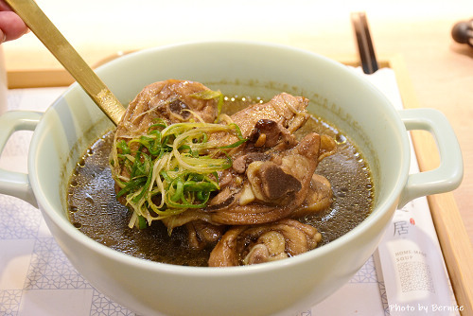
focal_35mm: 60
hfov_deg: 33.4
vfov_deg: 22.7
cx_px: 236
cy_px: 158
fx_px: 789
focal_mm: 40
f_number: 7.1
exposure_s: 1/60
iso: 1400
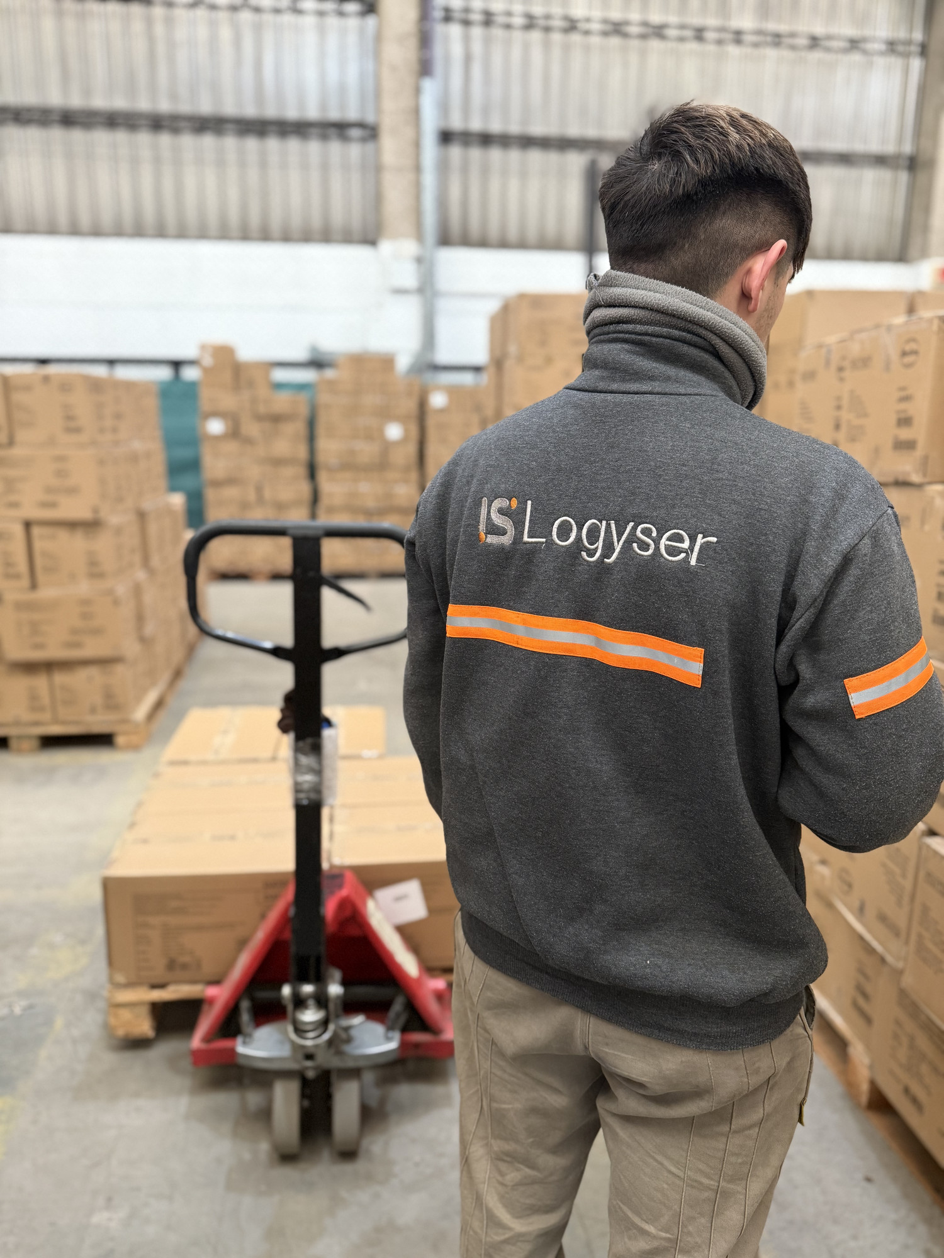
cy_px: 629
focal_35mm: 24
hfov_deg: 56.8
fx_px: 873
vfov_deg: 71.6
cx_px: 472
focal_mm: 6.76
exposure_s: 1/50
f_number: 1.78
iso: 320
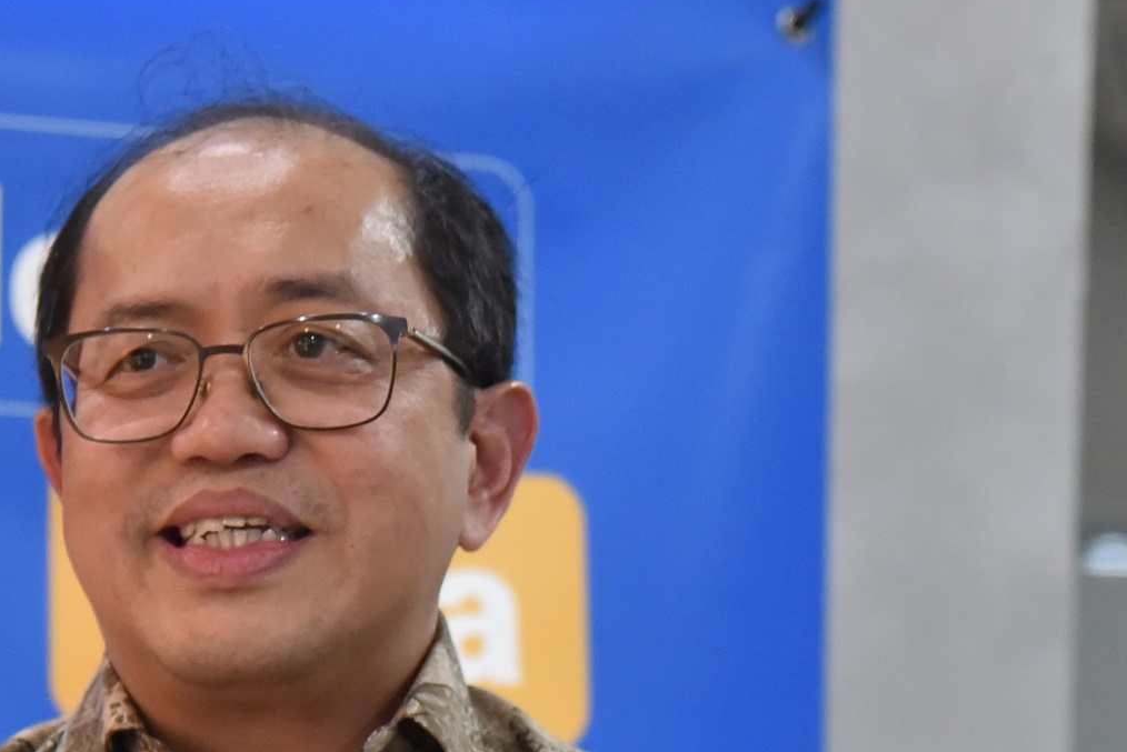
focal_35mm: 356
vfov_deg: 3.9
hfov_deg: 5.8
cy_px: 820
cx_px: 353
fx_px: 11149
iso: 2500
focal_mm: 120
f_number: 4
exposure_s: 1/100
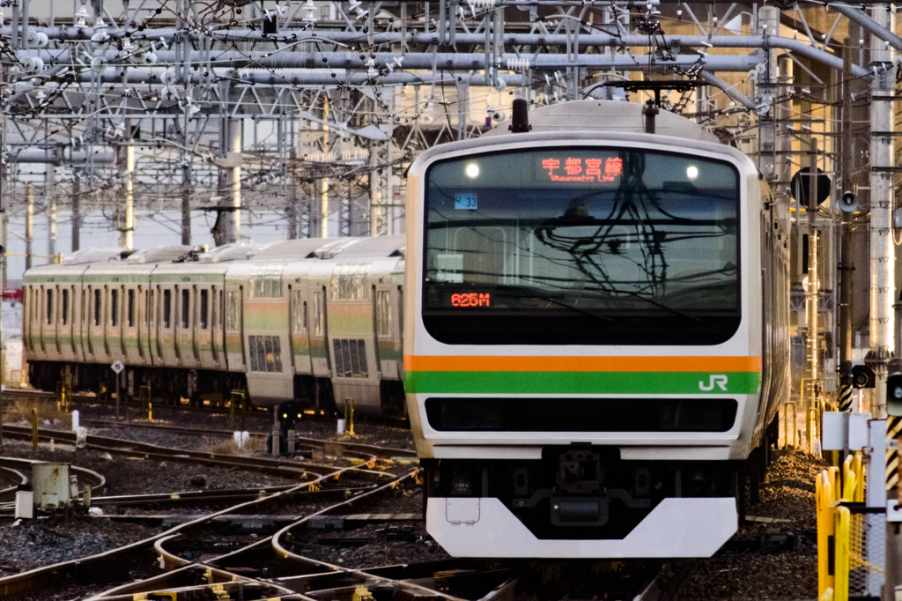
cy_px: 300
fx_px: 7514
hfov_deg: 6.9
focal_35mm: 300
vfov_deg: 4.6
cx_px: 451
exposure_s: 1/500
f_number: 5.6
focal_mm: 200
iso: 1100
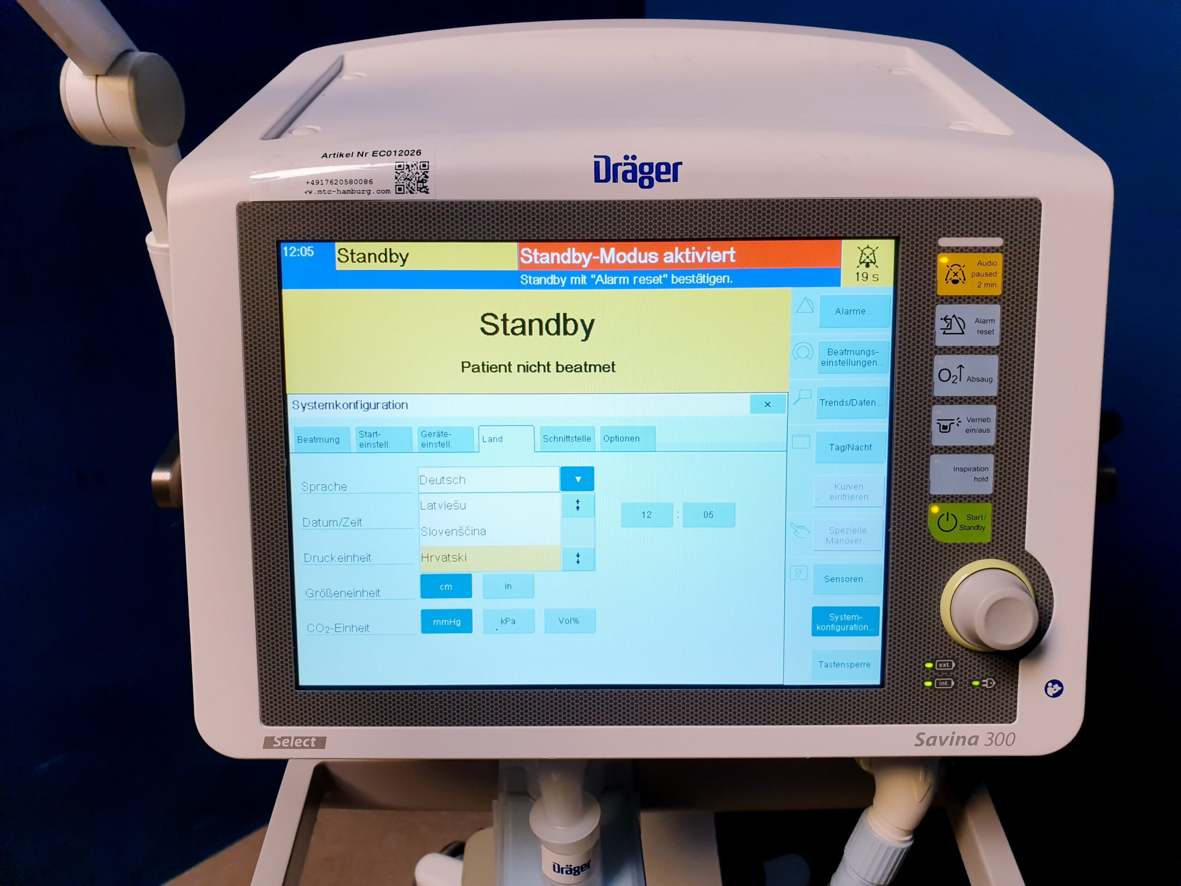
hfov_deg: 67.3
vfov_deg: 53.1
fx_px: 887
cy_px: 443
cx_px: 590
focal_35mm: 26
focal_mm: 4.3
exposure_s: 1/100
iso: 100
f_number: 2.4
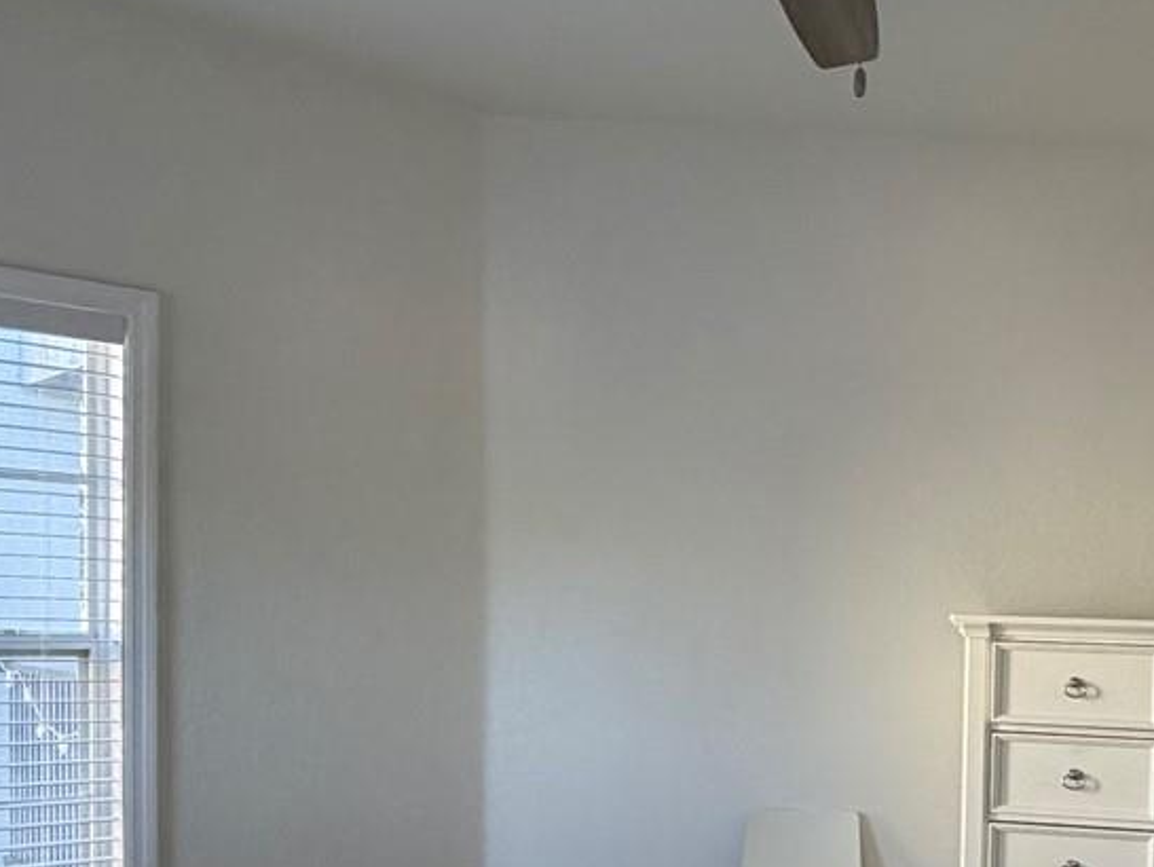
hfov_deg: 42.6
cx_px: 1002
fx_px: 1367
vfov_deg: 34.3
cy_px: 670
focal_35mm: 41
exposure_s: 1/120
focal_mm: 2.22
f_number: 2.2
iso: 200
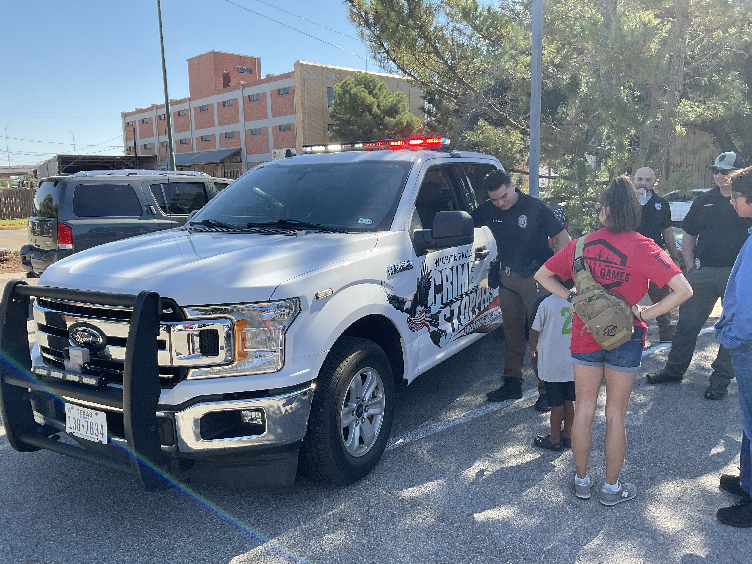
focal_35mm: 29
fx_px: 630
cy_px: 282
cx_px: 376
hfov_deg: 61.7
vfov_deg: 48.2
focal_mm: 3
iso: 16
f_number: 1.8
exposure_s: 1/650
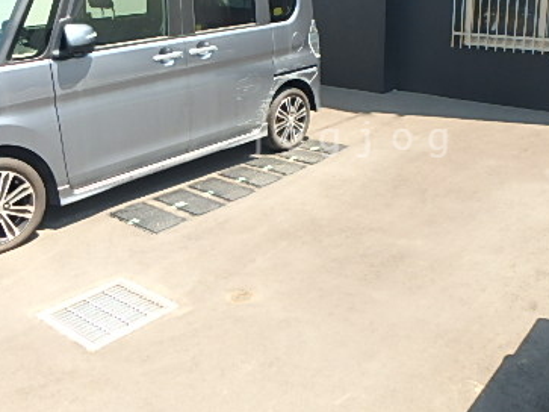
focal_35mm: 37
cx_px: 352
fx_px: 587
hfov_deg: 49.5
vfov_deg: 38.2
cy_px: 139
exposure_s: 1/250
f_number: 3.5
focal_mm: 3.7
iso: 125
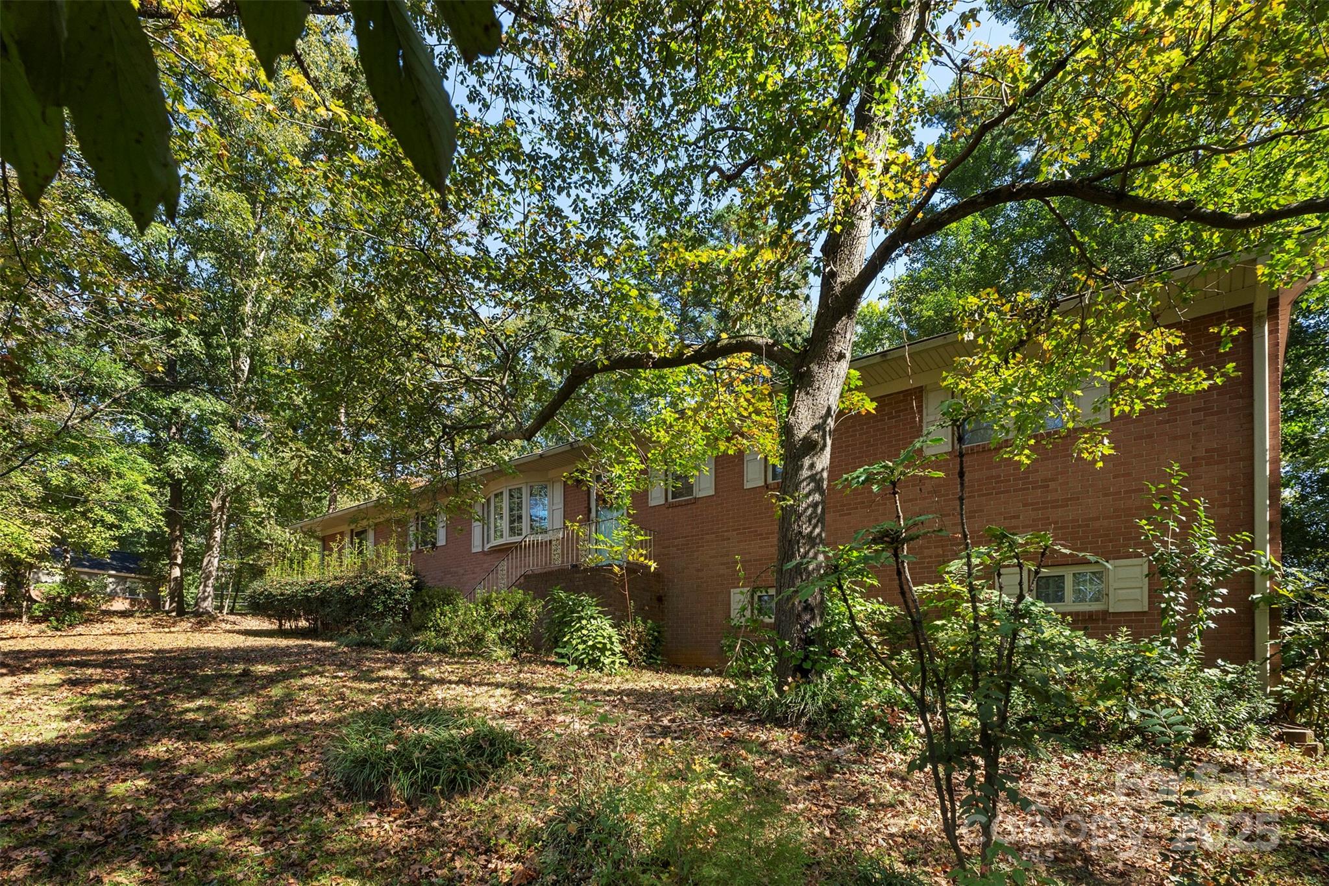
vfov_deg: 72.0
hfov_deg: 95.0
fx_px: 609
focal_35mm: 16
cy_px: 443
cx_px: 664
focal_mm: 11
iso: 250
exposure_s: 1/50
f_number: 9
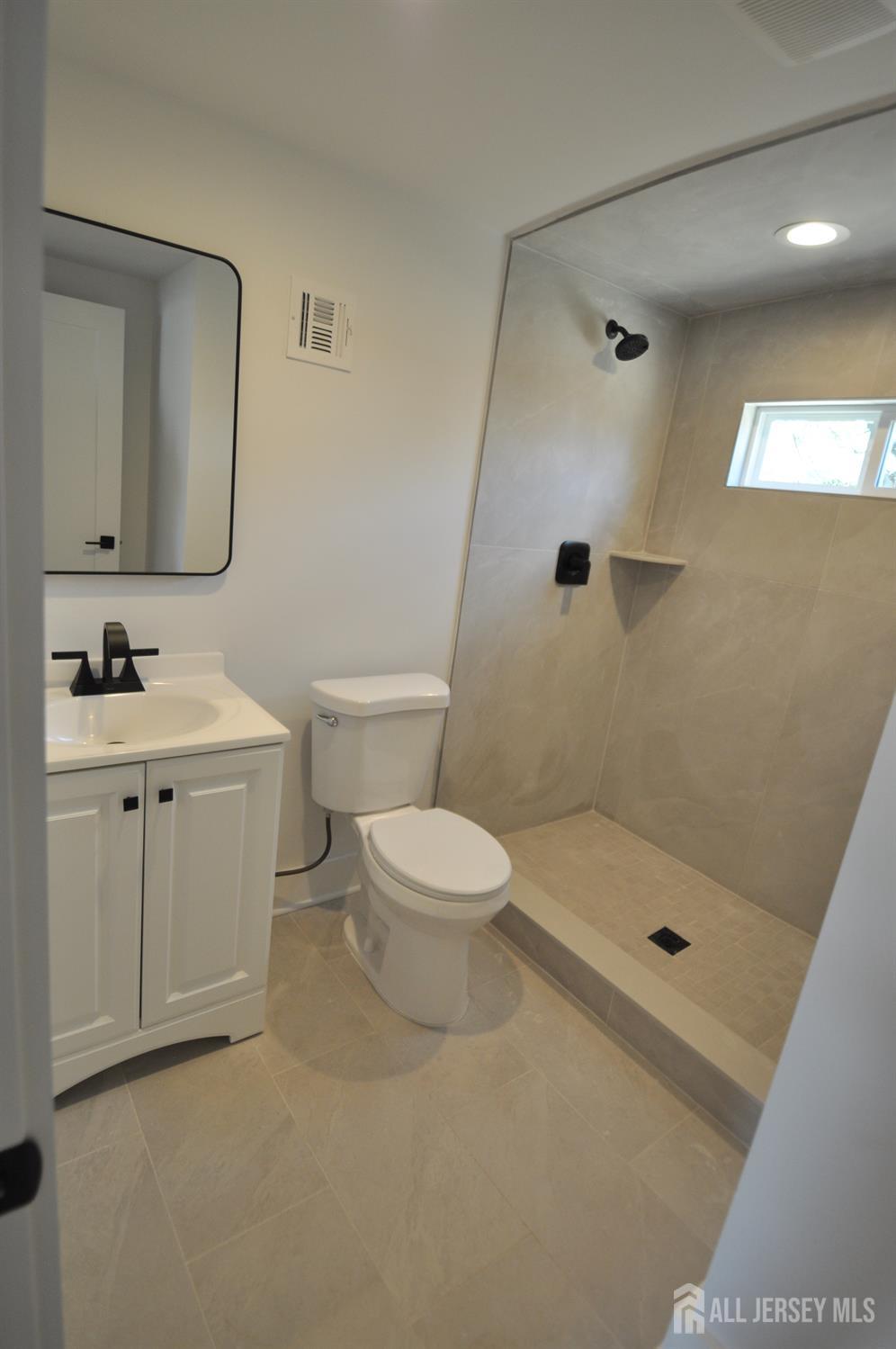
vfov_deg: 92.5
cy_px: 674
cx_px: 448
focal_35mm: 17
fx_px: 645
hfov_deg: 69.5
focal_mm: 11.5
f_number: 4.8
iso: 400
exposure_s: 1/90
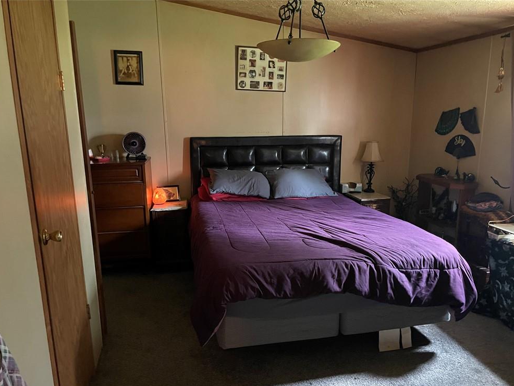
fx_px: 401
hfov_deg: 65.3
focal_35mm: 27
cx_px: 252
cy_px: 200
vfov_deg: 51.4
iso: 1000
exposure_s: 1/30
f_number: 1.6
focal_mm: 4.2
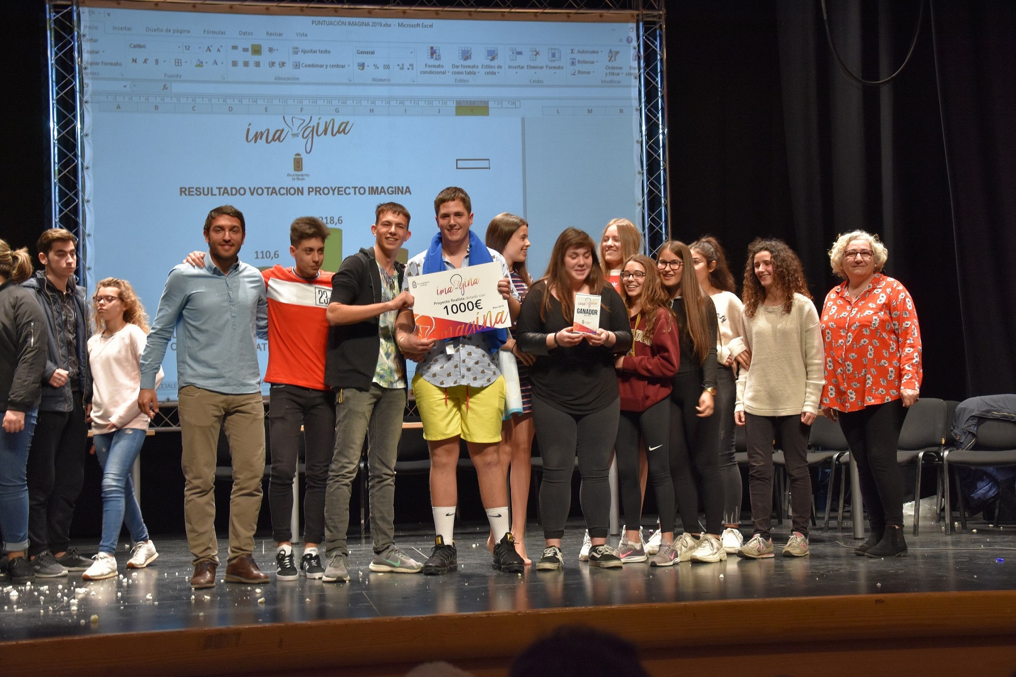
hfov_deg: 37.9
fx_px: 1482
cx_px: 508
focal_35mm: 52
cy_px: 338
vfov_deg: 25.8
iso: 1400
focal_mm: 35
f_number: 4.5
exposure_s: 1/60
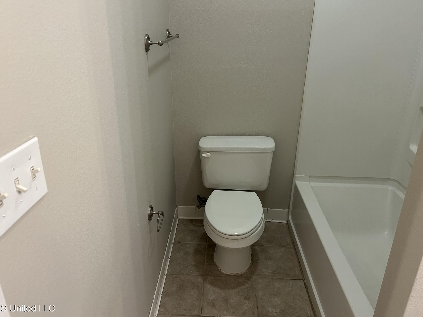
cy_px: 159
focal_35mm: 27
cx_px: 207
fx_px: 330
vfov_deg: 51.4
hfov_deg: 65.3
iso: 250
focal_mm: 5.7
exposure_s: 1/60
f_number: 1.5
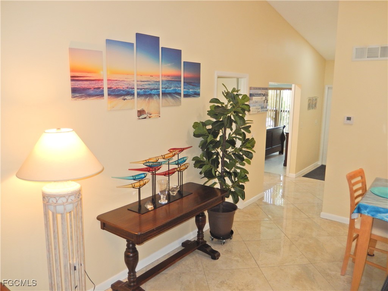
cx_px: 194
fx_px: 314
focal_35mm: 28
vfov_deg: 49.7
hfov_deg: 63.4
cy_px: 146
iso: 200
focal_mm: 5.1
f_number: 3.6
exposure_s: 1/30
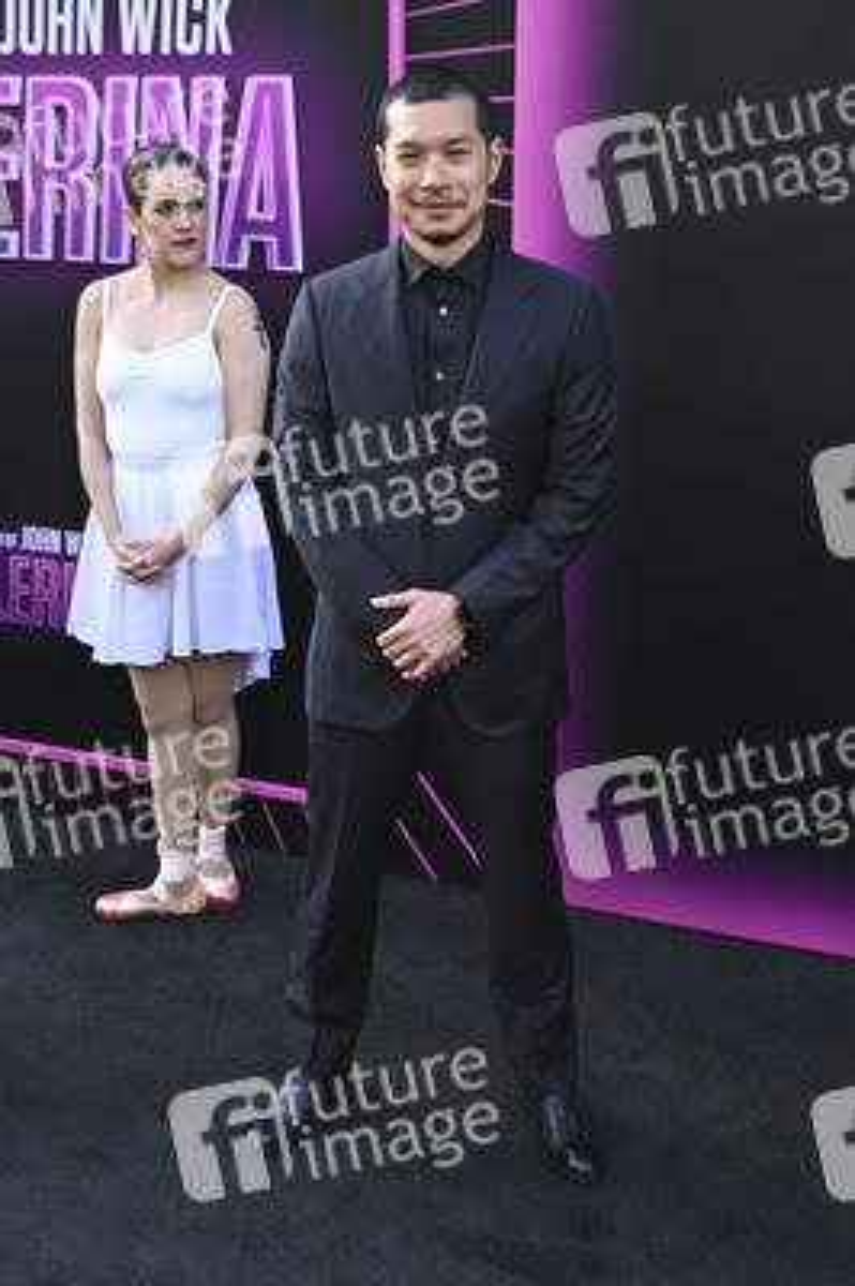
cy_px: 643
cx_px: 428
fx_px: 1392
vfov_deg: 49.6
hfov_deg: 34.2
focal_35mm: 39
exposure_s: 1/320
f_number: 6.3
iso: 1000
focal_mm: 39
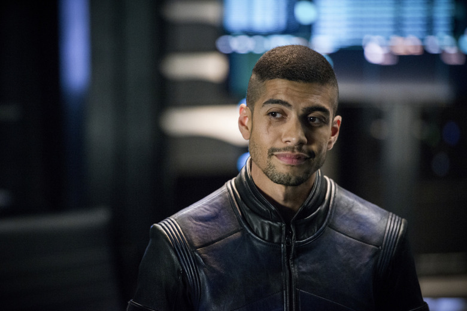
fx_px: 2594
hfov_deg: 10.3
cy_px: 156
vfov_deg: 6.9
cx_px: 234
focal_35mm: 200
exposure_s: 1/60
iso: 4000
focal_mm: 200
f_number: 2.8
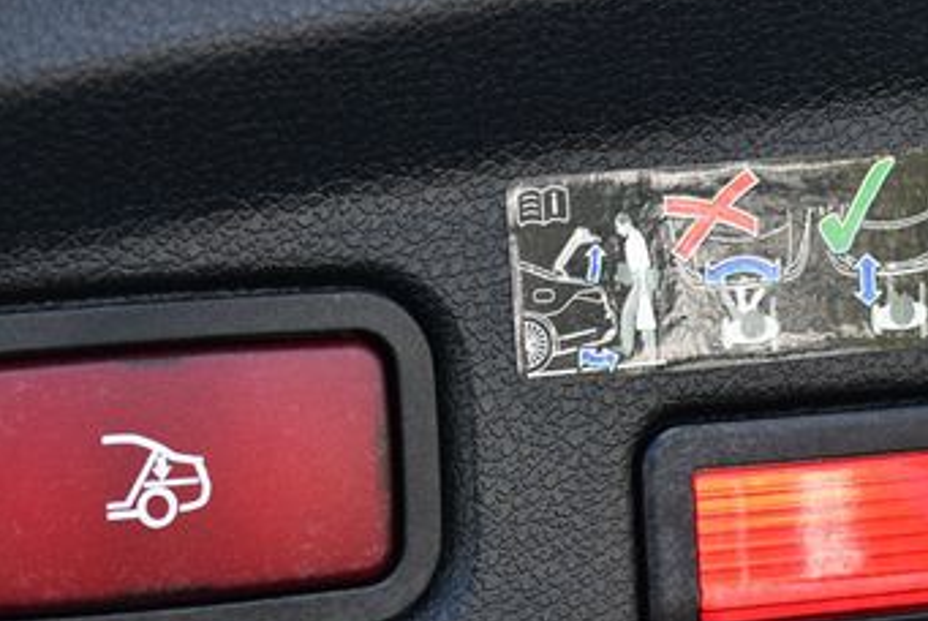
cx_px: 212
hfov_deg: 15.1
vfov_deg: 10.1
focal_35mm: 135
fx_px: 3483
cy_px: 550
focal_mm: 36
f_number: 5.6
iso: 320
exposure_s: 1/250
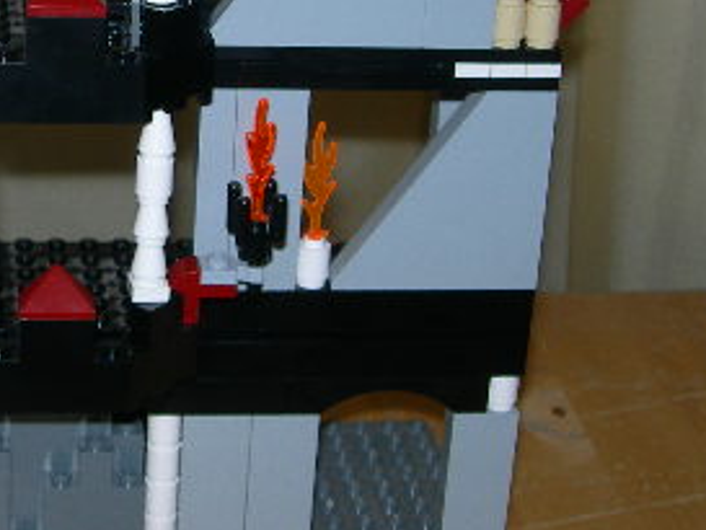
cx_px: 31
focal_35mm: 96
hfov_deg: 19.9
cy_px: 59
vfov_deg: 15.3
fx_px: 1959
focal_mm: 8.5
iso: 50
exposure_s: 1/60.1
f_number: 2.9
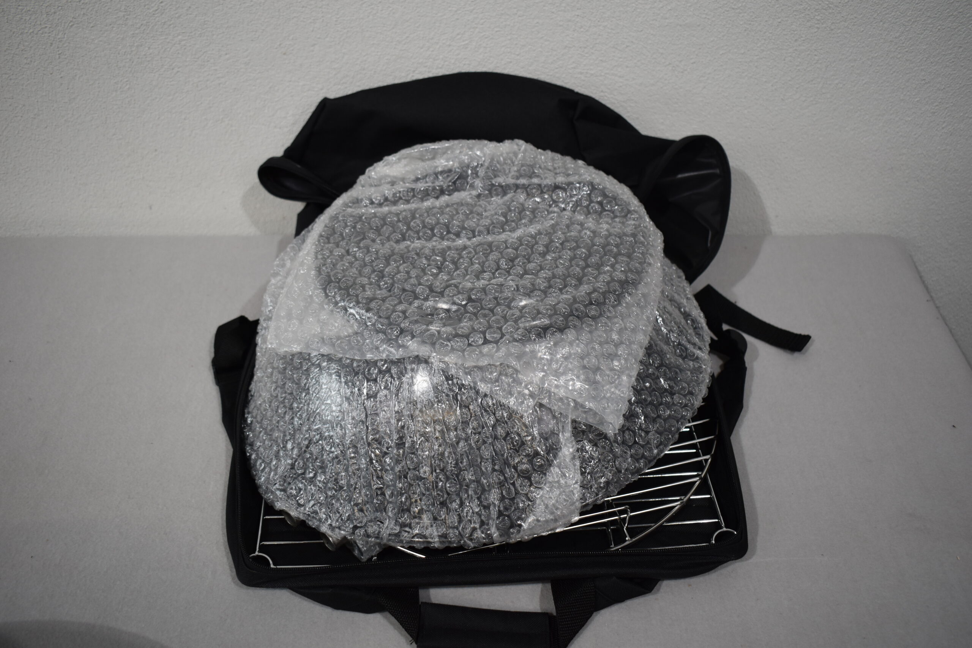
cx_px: 486
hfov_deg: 57.2
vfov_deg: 40.0
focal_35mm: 33
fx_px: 891
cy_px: 324
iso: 450
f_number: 3.8
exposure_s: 1/250
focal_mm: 22
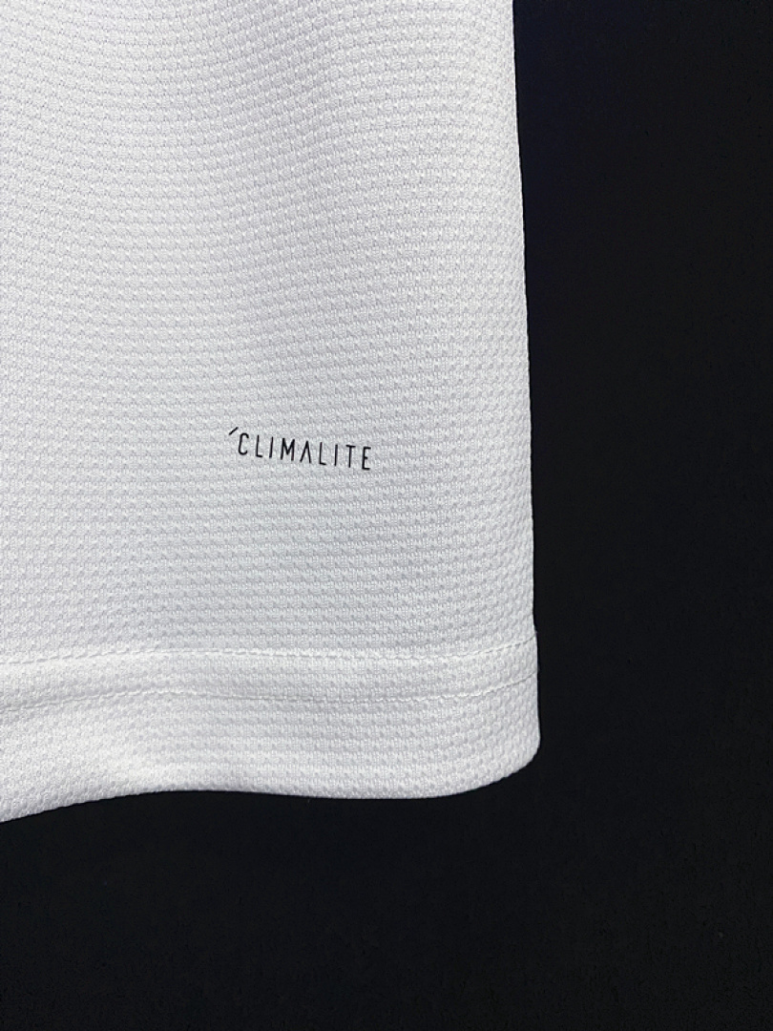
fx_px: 774
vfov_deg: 67.3
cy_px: 516
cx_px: 386
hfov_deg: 53.1
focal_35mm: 26
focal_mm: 4.25
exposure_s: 1/50
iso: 320
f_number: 1.8
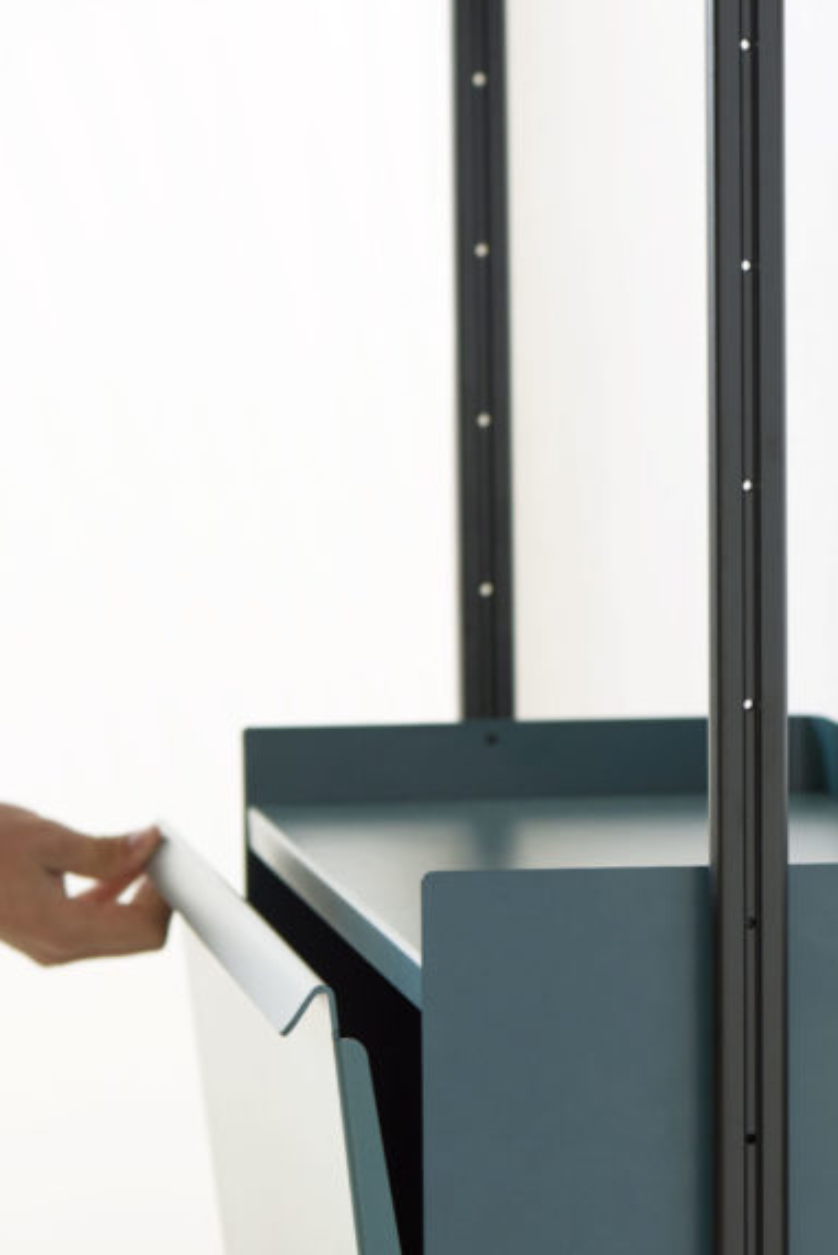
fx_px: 6556
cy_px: 976
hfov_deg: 7.3
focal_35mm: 188
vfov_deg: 10.9
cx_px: 625
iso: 100
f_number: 8
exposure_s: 1/125
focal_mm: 105
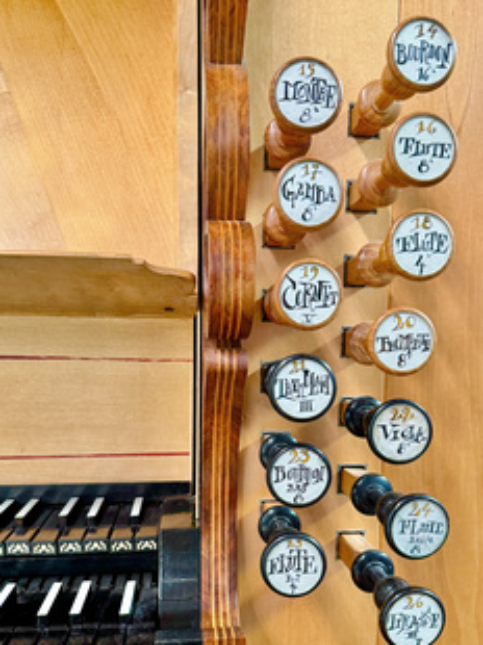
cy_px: 410
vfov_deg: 57.5
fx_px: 578
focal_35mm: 31
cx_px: 250
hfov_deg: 45.4
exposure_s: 1/50
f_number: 1.78
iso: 320
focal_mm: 6.76
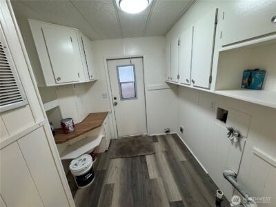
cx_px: 138
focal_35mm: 14
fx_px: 112
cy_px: 104
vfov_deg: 85.7
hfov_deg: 102.1
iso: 250
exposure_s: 1/120
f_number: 2.2
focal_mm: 2.22
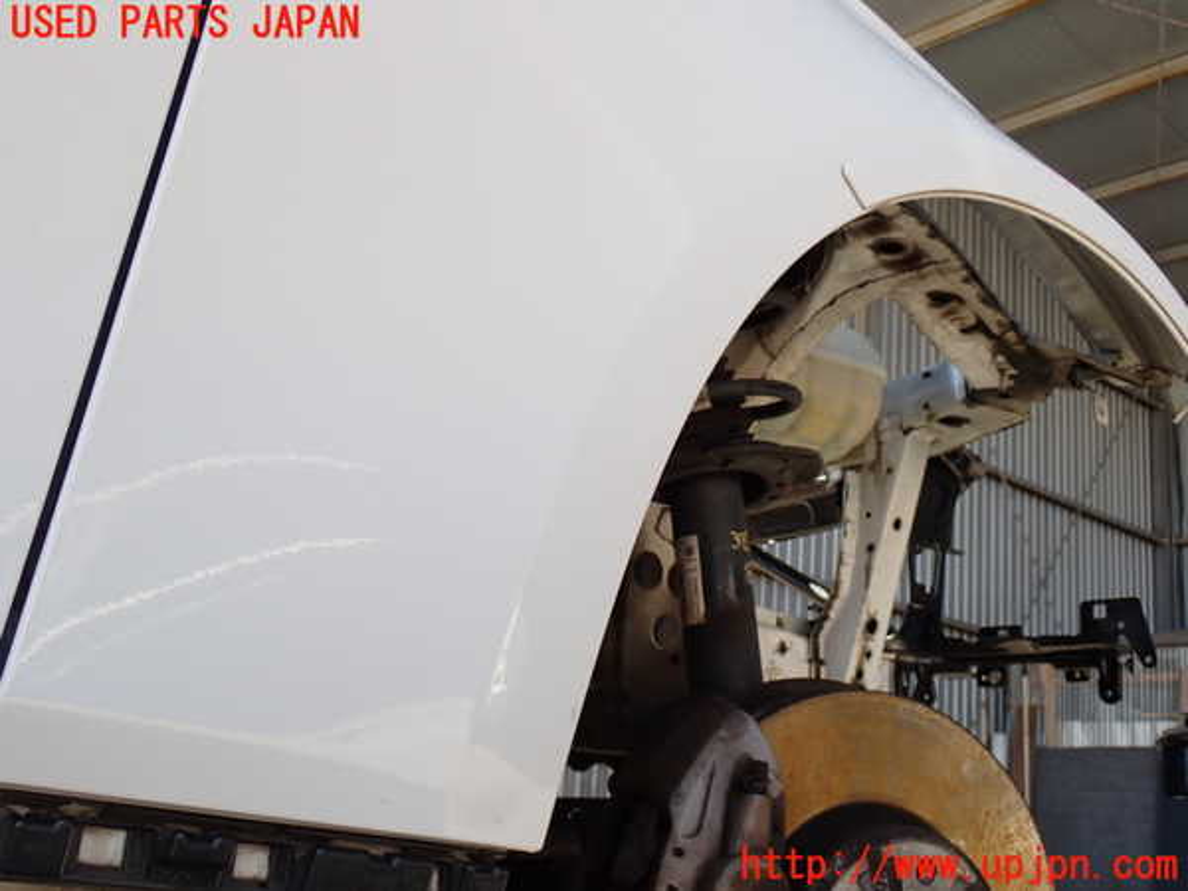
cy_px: 446
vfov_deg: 35.1
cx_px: 594
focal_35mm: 41
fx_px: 1407
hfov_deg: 45.8
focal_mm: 7.31
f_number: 4
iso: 100
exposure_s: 1/125
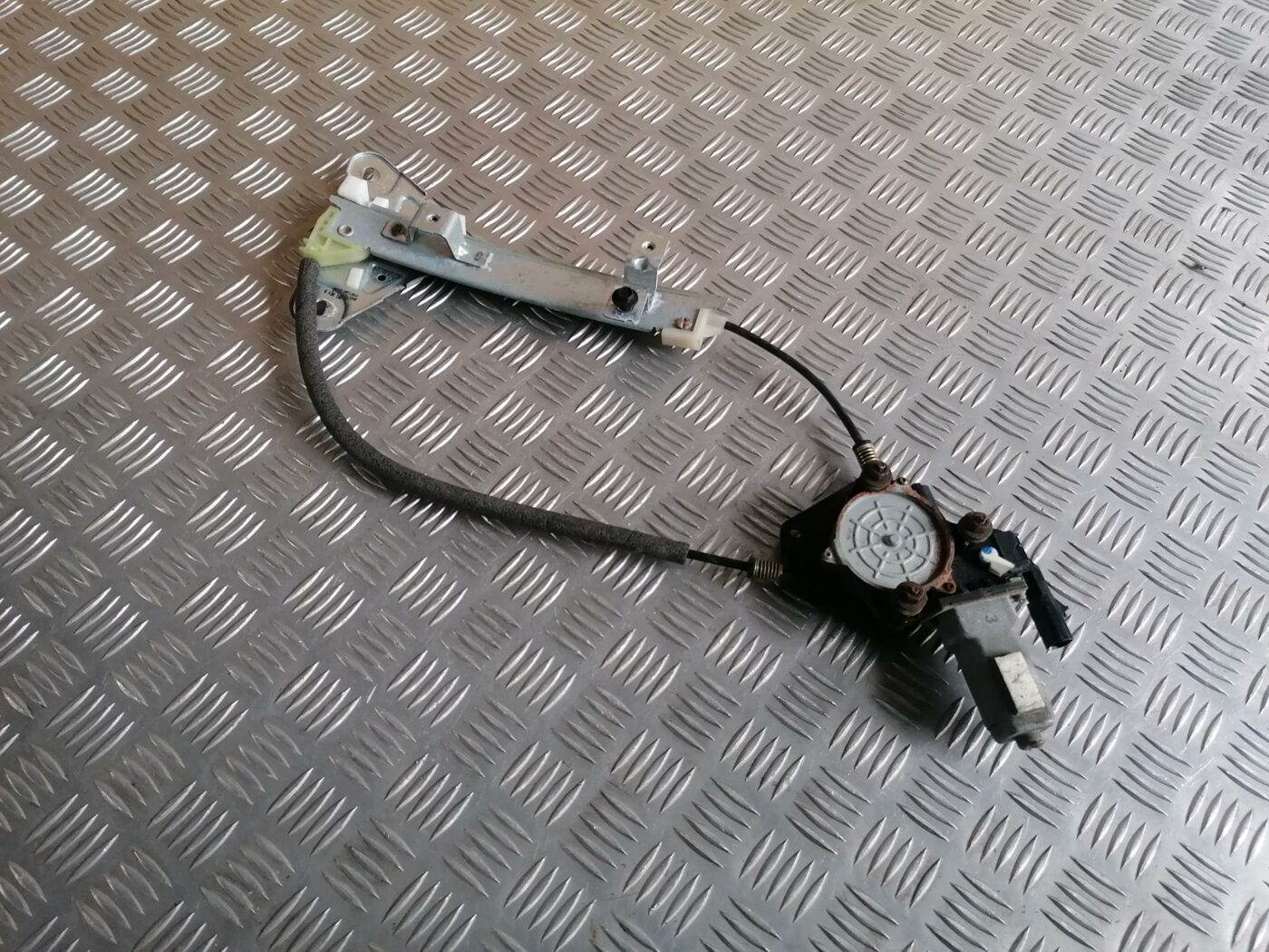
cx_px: 634
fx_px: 990
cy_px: 476
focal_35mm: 27
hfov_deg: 65.3
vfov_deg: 51.4
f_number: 1.8
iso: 100
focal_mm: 4.75
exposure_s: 1/50
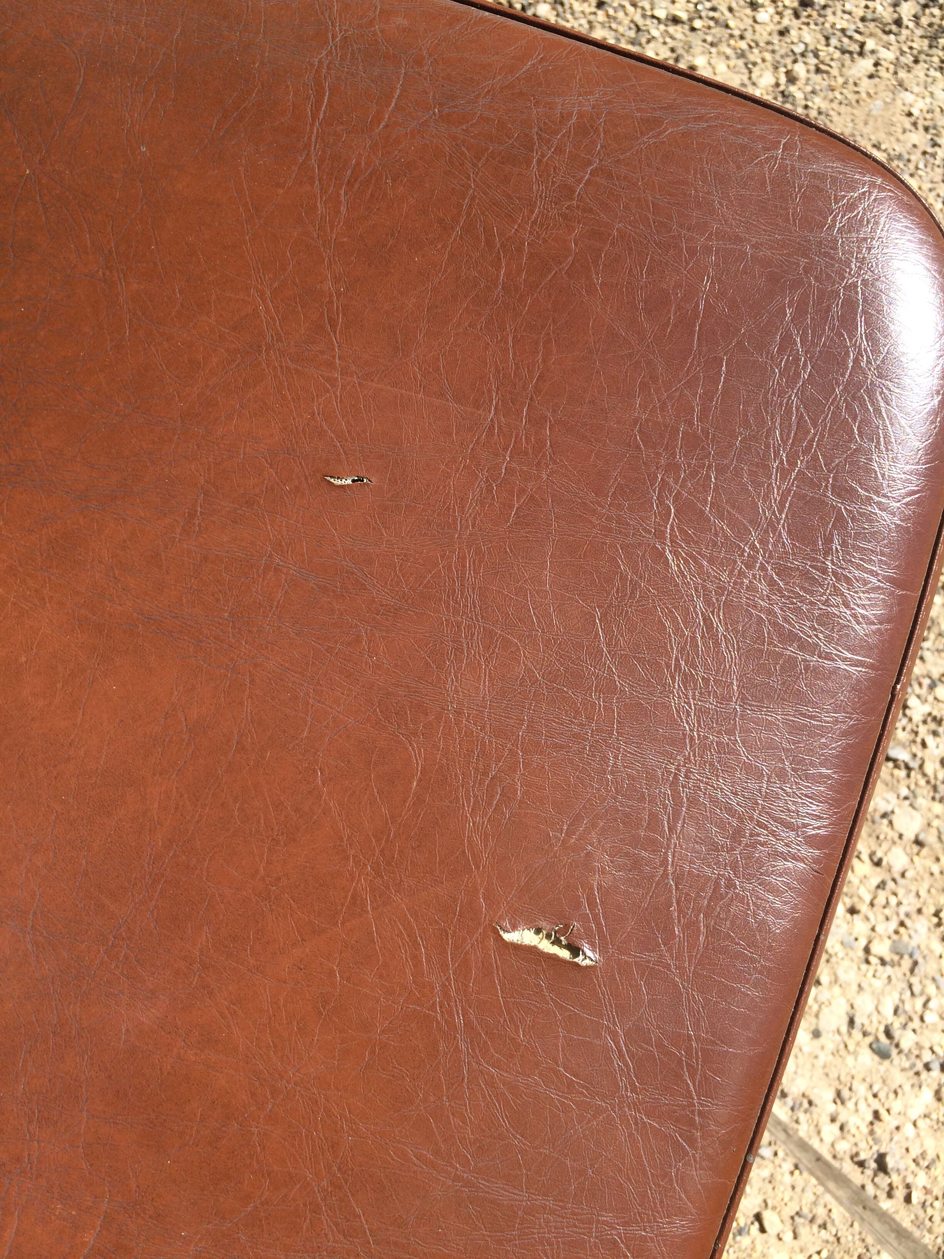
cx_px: 472
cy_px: 630
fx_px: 1054
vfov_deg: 61.7
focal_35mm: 29
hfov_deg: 48.2
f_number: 2.2
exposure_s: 1/1053
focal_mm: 4.15
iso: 32
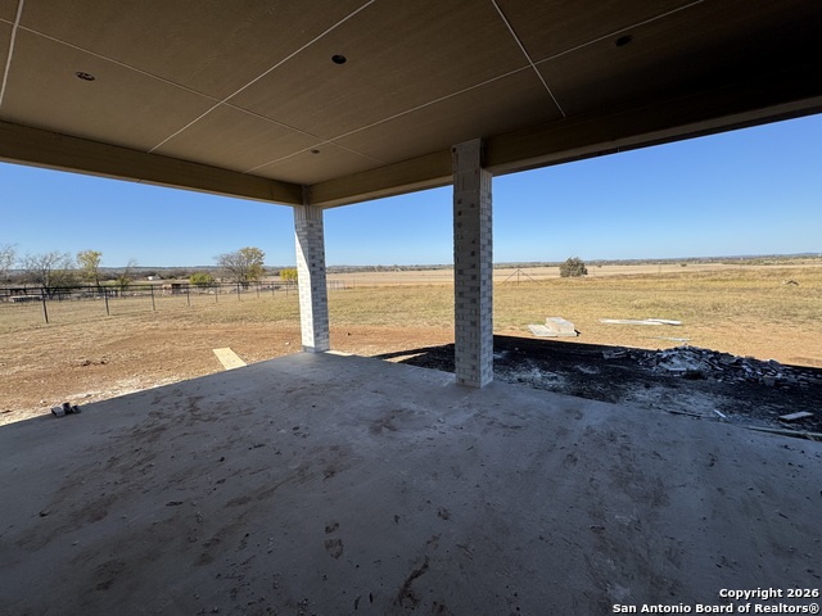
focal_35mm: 14
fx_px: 332
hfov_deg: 102.1
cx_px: 411
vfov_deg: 85.7
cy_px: 308
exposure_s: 1/1672
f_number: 2.2
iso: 40
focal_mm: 2.22
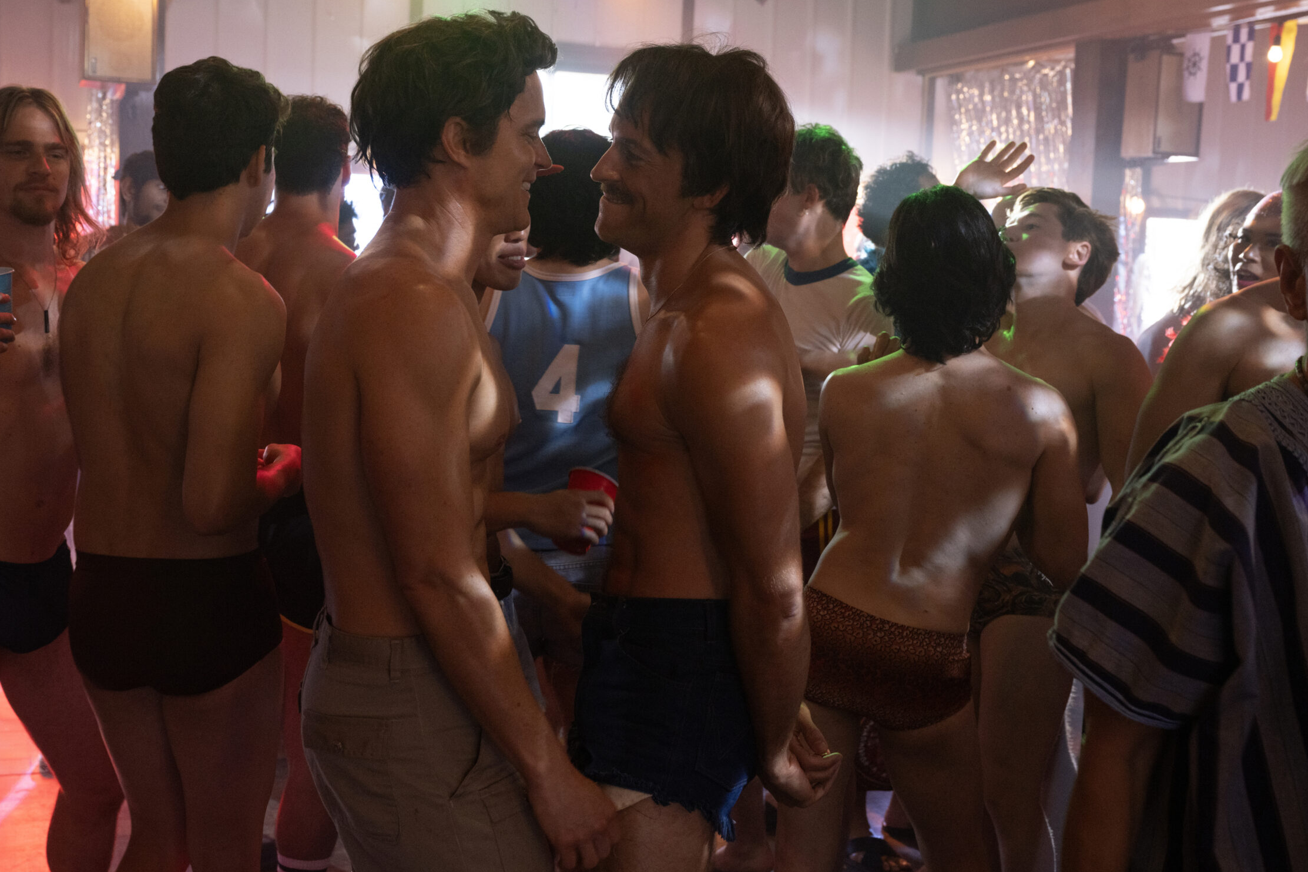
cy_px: 428
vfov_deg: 29.2
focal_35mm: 46
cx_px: 579
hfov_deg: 42.7
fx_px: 1671
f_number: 5.6
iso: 1000
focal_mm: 40
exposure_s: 1/160
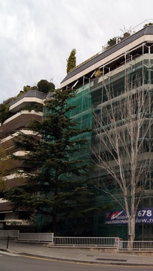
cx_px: 149
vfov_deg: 47.3
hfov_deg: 26.4
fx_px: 310
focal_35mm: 43
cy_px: 137
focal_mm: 18
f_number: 4.5
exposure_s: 1/40
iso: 100
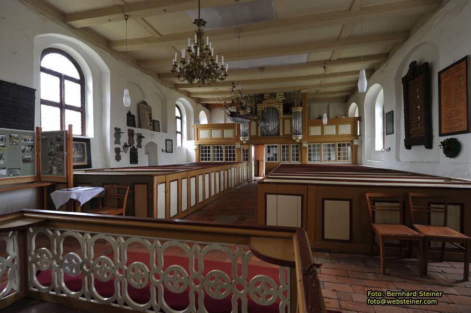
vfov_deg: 70.4
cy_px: 156
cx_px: 236
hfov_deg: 93.3
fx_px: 222
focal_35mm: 17
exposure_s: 1
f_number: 6.3
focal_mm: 17
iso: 200
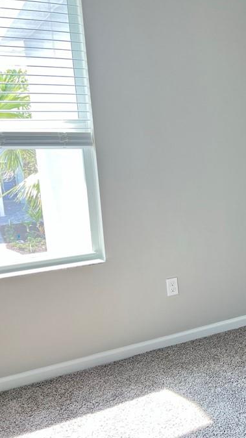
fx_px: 499
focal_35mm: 43
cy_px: 221
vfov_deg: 47.4
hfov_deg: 24.2
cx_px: 321
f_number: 1.5
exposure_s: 1/120
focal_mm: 5.7
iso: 100
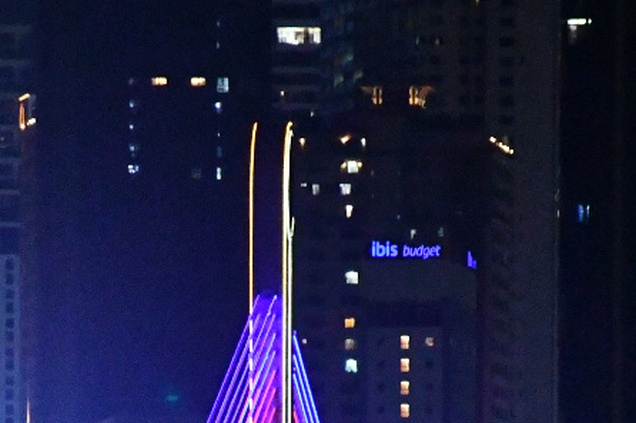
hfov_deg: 2.7
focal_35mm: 753
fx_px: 13297
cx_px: 51
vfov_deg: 1.8
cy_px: 537
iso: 12800
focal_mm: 140
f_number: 5.6
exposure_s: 1/125
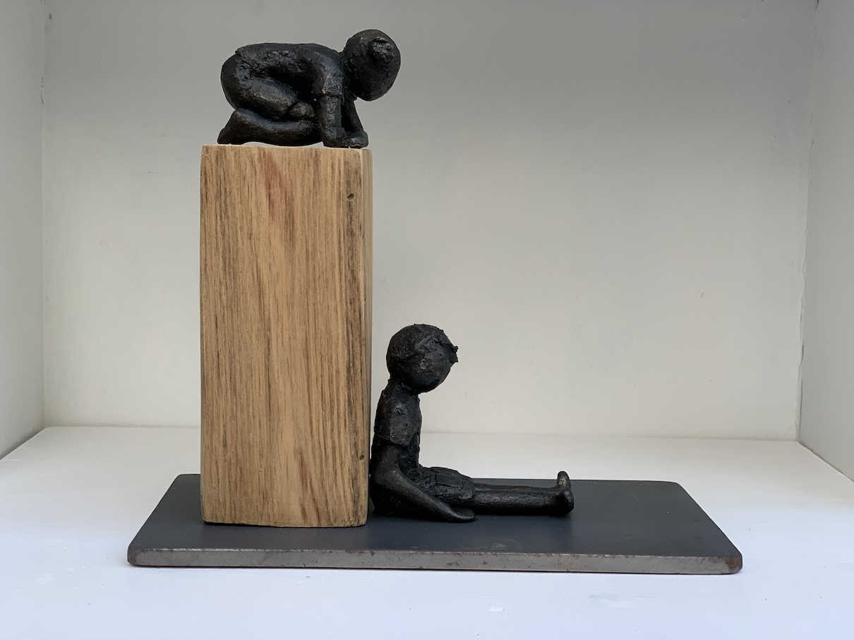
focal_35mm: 52
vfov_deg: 28.0
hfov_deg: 36.8
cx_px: 427
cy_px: 320
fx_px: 1283
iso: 100
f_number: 2.4
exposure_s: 1/122
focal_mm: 6
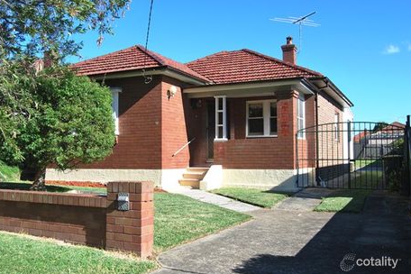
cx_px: 201
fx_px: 405
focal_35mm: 36
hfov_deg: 53.8
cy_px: 139
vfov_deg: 37.3
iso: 100
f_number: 7.1
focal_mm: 23
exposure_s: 1/200
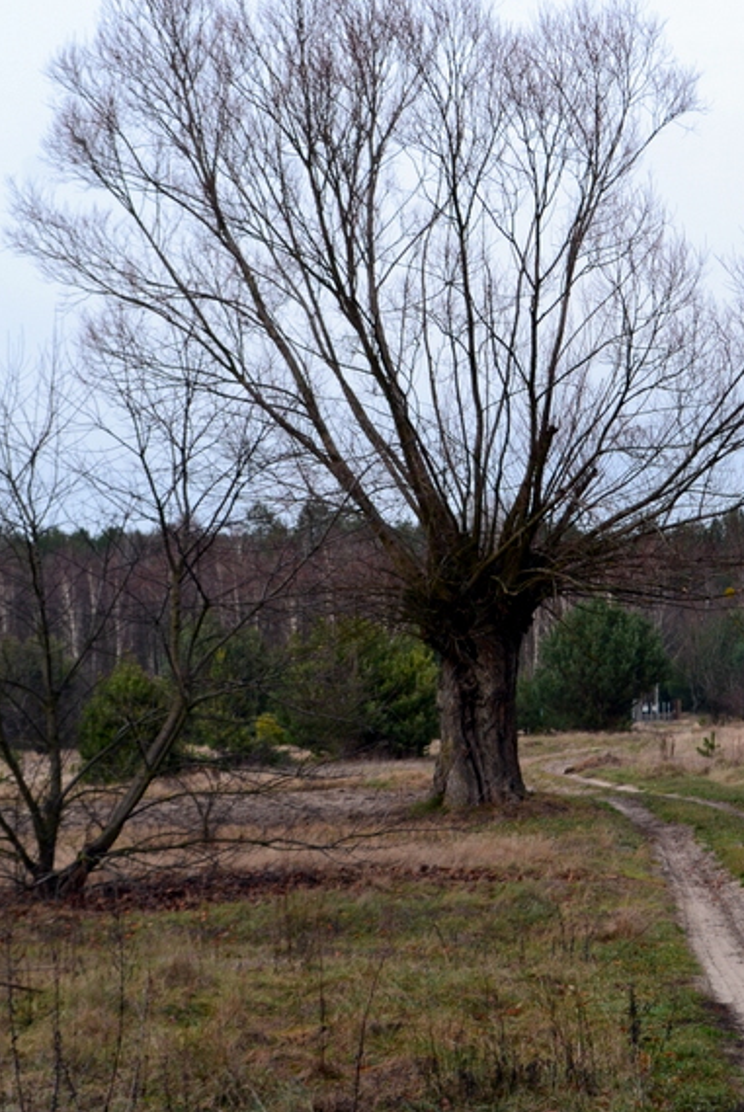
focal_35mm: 95
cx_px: 447
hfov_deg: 14.5
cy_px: 583
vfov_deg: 21.5
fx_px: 2930
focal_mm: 45
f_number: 8
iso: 500
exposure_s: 1/60
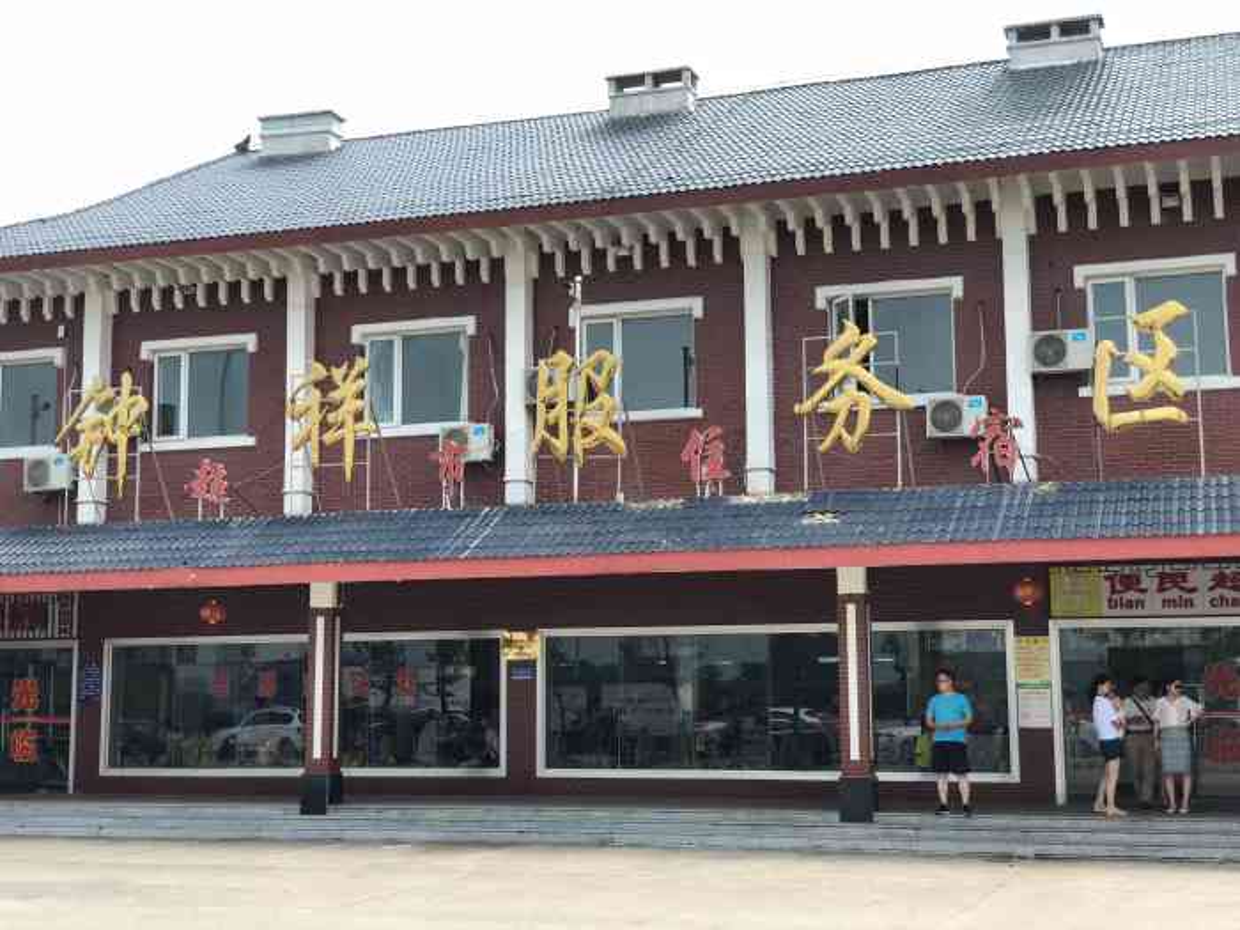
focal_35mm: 52
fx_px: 1863
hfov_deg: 36.8
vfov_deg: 28.0
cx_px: 620
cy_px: 465
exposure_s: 1/397
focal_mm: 6
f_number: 2.4
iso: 16
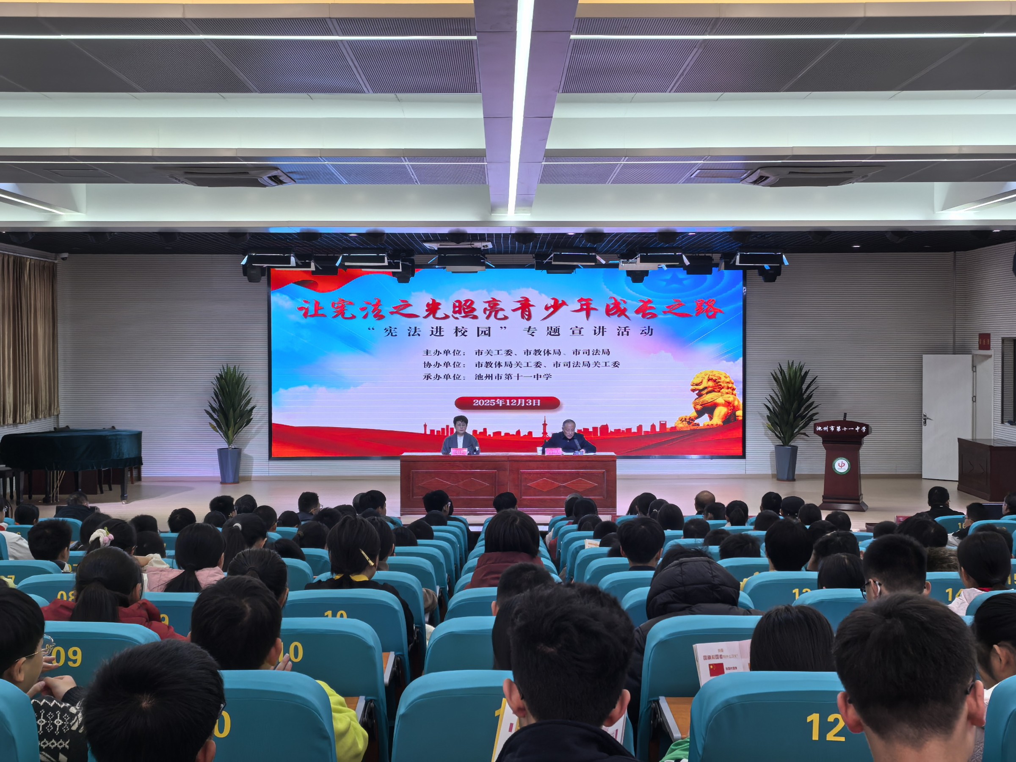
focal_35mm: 45
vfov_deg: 32.2
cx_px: 508
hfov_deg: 42.1
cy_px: 381
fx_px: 1321
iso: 64
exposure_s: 1/120
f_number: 2
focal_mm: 5.75
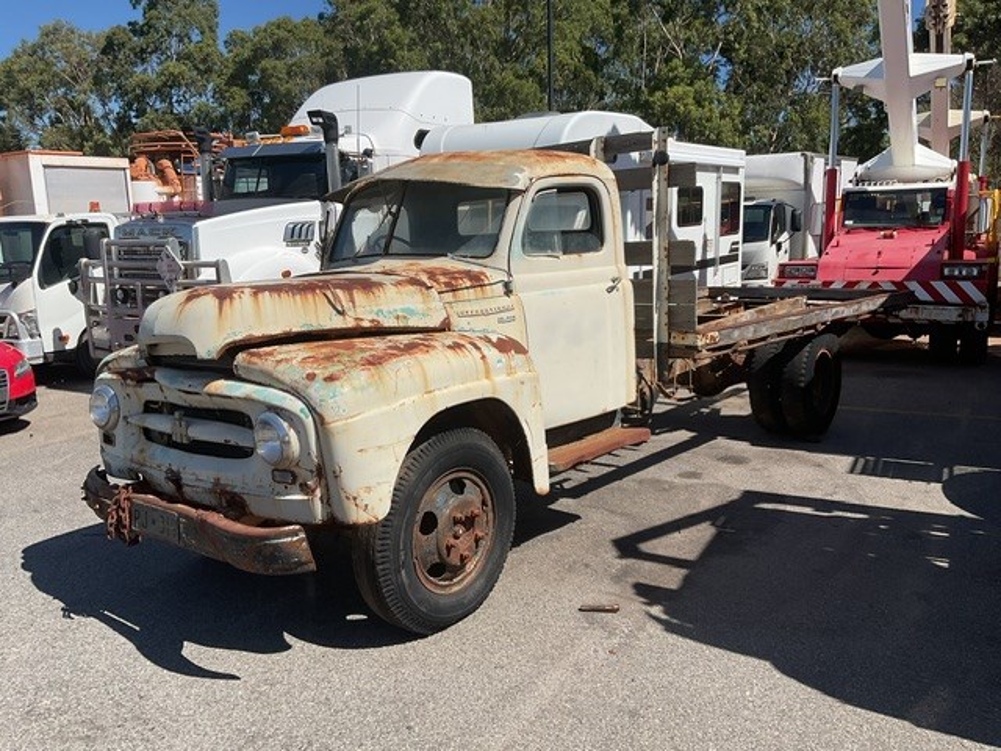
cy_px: 376
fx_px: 839
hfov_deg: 61.7
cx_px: 500
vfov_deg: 48.2
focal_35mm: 29
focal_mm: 3
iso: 16
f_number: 1.8
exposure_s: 1/3125
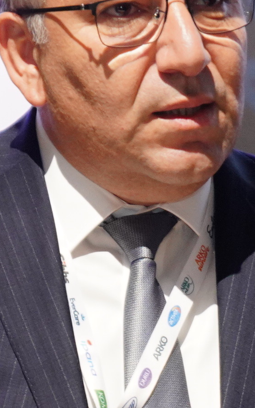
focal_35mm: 497
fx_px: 5526
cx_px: 168
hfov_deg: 2.6
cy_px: 511
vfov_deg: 4.2
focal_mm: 70
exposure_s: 1/200
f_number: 2.8
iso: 1000
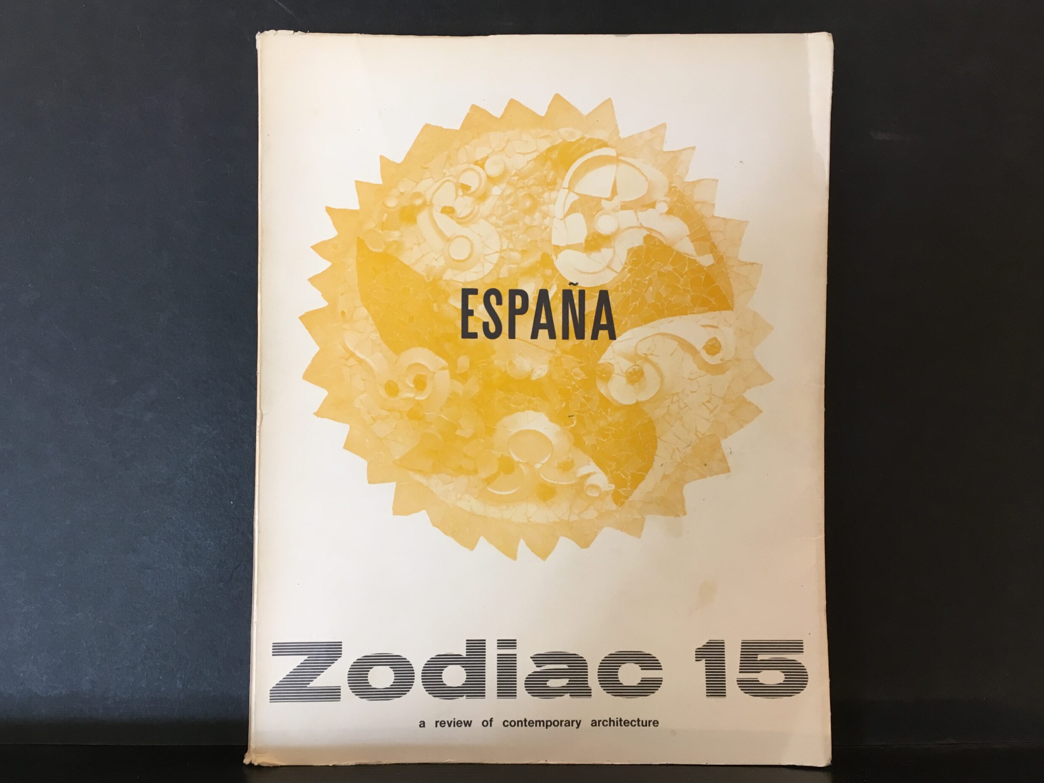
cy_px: 394
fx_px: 905
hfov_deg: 60.0
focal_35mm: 30
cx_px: 510
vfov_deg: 46.8
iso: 80
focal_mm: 4.15
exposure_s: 1/33
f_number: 2.2
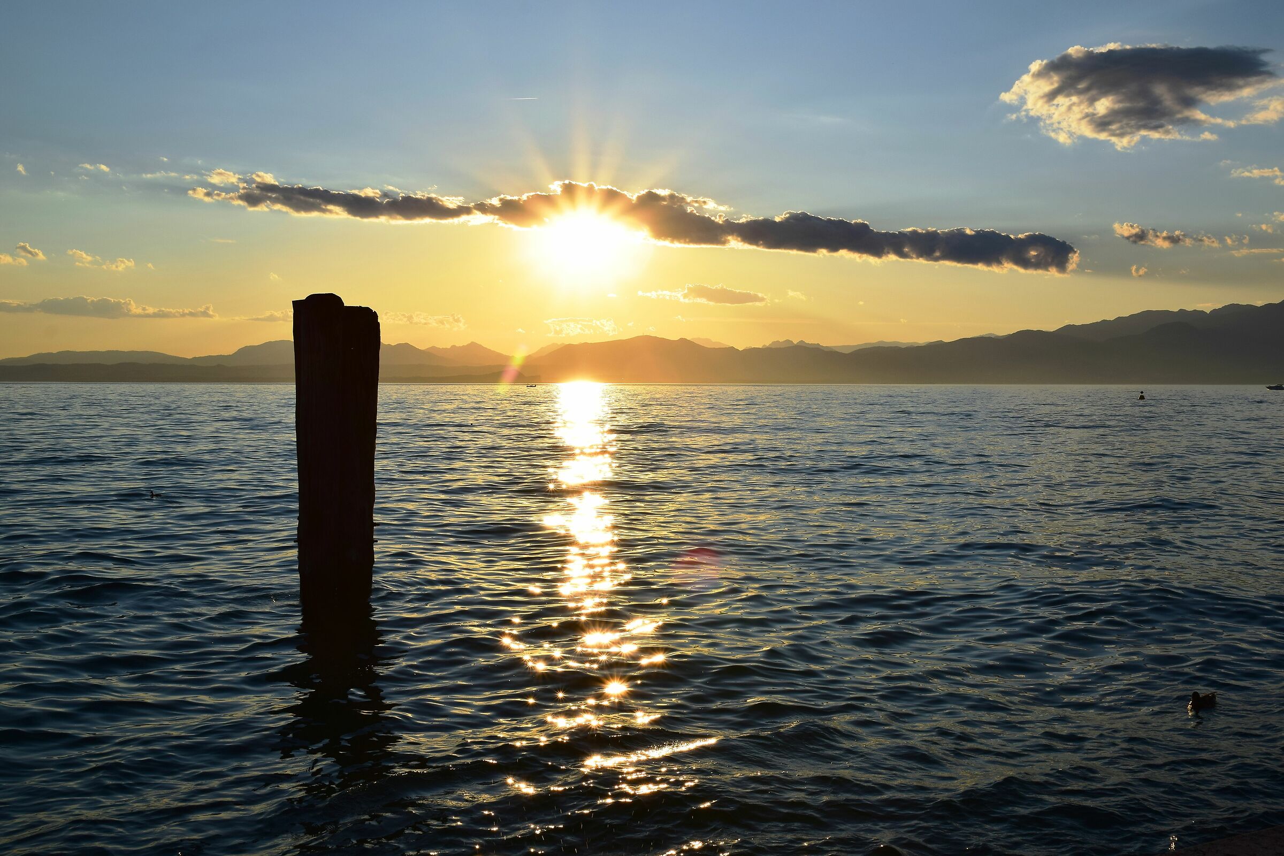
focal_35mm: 40
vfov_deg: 33.0
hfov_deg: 47.9
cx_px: 642
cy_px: 428
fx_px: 1444
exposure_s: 1/320
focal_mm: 27
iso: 100
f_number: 22
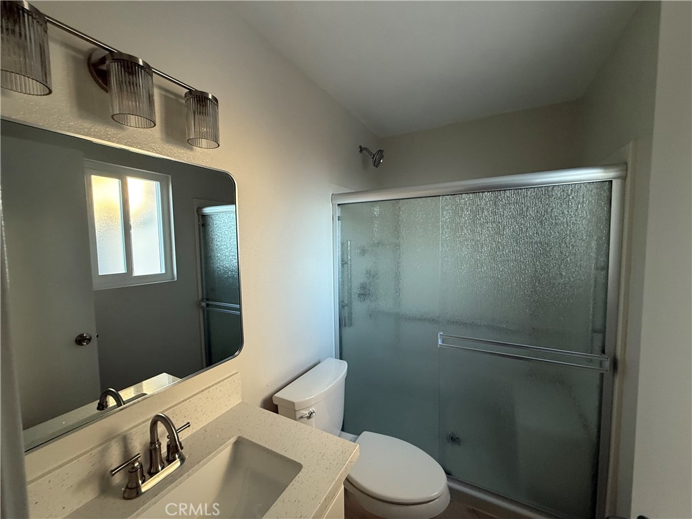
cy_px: 260
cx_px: 346
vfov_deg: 85.7
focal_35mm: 14
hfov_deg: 102.1
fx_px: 280
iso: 250
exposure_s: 1/60
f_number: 2.2
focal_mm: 2.22
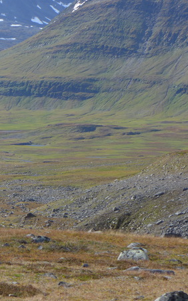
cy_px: 145
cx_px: -38
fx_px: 1198
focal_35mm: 146
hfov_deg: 8.9
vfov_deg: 14.3
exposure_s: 1/1300
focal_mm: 17.7
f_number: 2.8
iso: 80
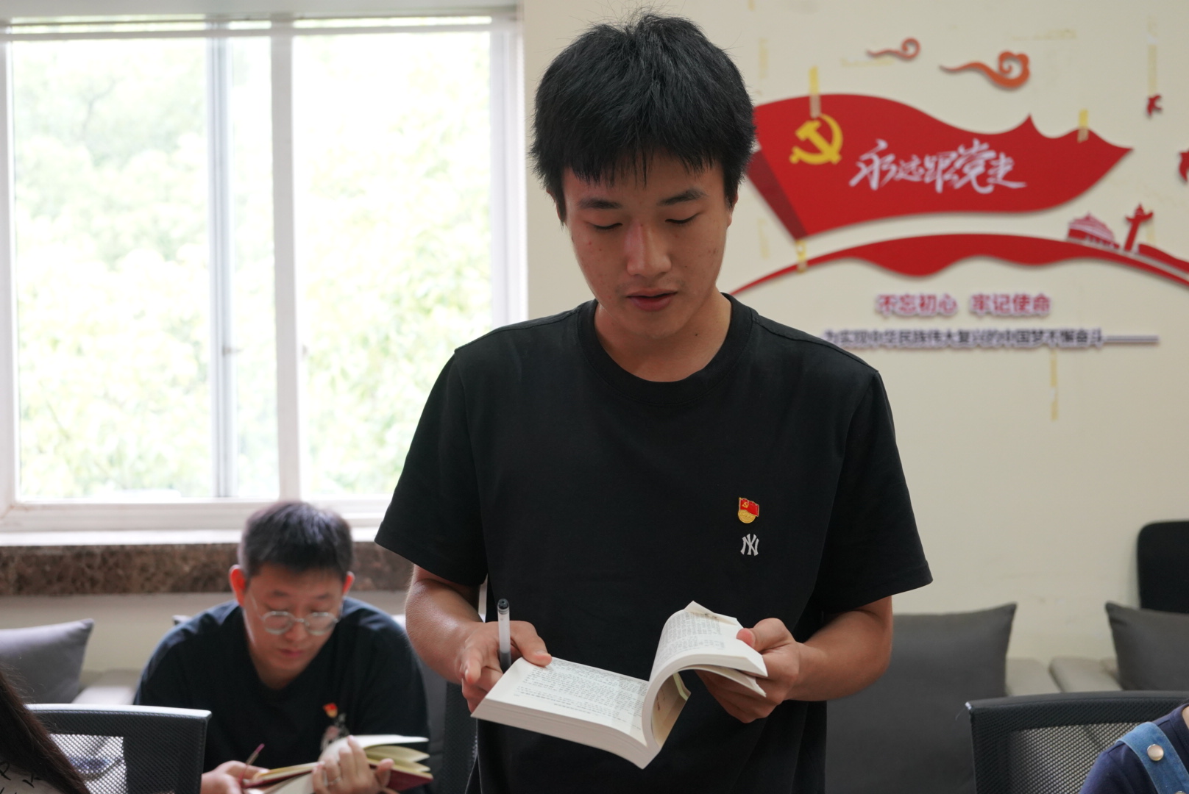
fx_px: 1983
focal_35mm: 60
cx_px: 594
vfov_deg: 22.7
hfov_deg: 33.4
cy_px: 397
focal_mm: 60
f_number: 5.6
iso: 2500
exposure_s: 1/160
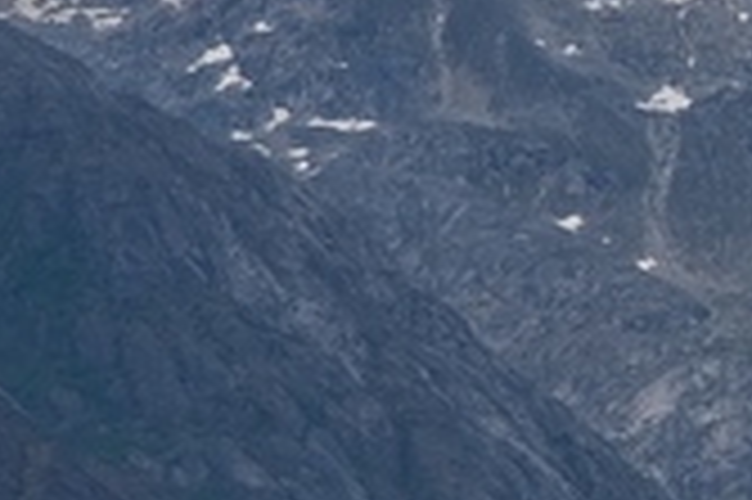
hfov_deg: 3.1
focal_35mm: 653
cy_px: 432
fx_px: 13627
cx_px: 1693
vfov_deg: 2.1
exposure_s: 1/320
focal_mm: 85
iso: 100
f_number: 9
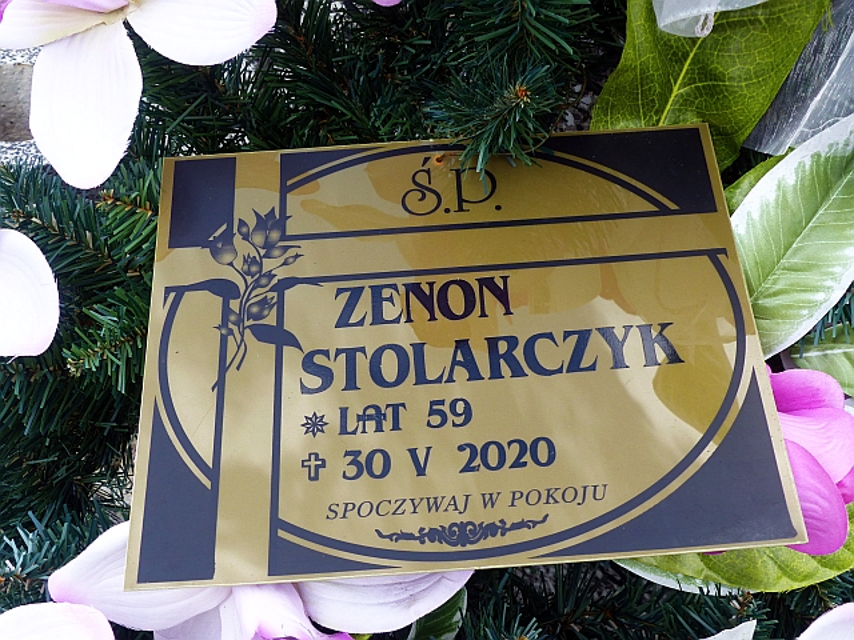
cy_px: 320
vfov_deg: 35.1
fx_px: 1011
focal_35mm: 41
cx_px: 427
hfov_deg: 45.8
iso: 100
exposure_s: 1/250
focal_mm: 7.4
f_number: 4
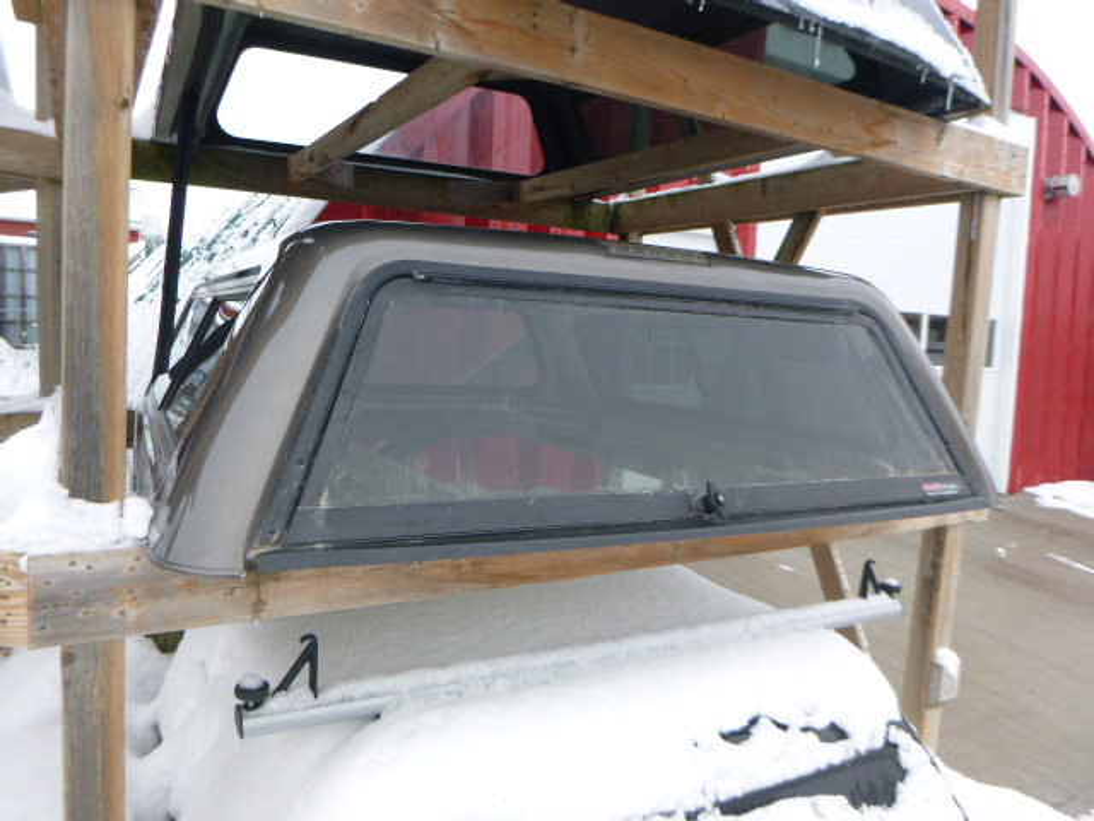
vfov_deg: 54.9
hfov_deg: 69.4
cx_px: 547
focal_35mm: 25
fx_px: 790
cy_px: 410
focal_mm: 4.5
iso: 100
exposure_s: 1/125
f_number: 3.9
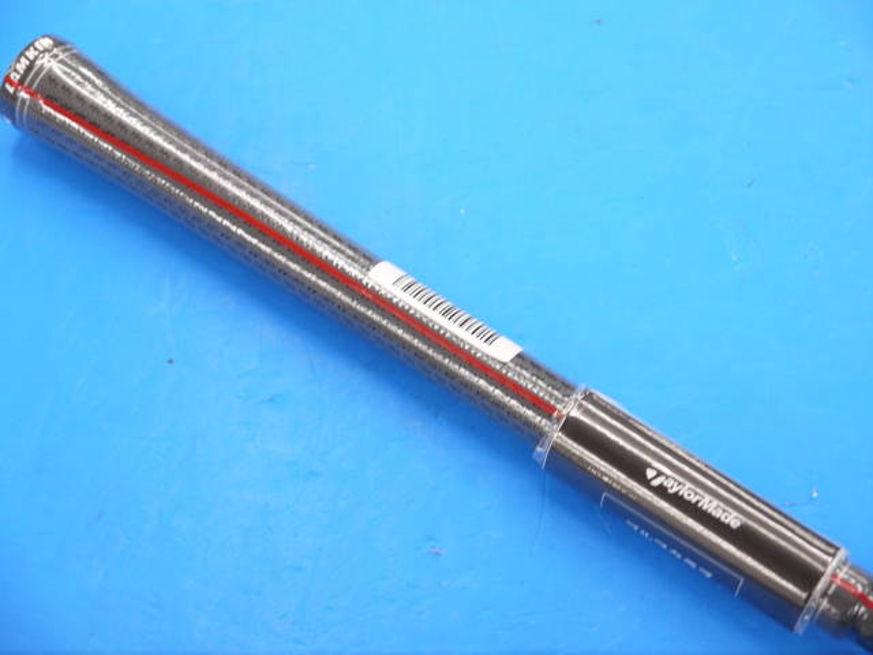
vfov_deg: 17.6
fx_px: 2118
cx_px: 436
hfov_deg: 23.3
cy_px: 328
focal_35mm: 84
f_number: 5.6
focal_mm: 42
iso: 640
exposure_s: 1/80
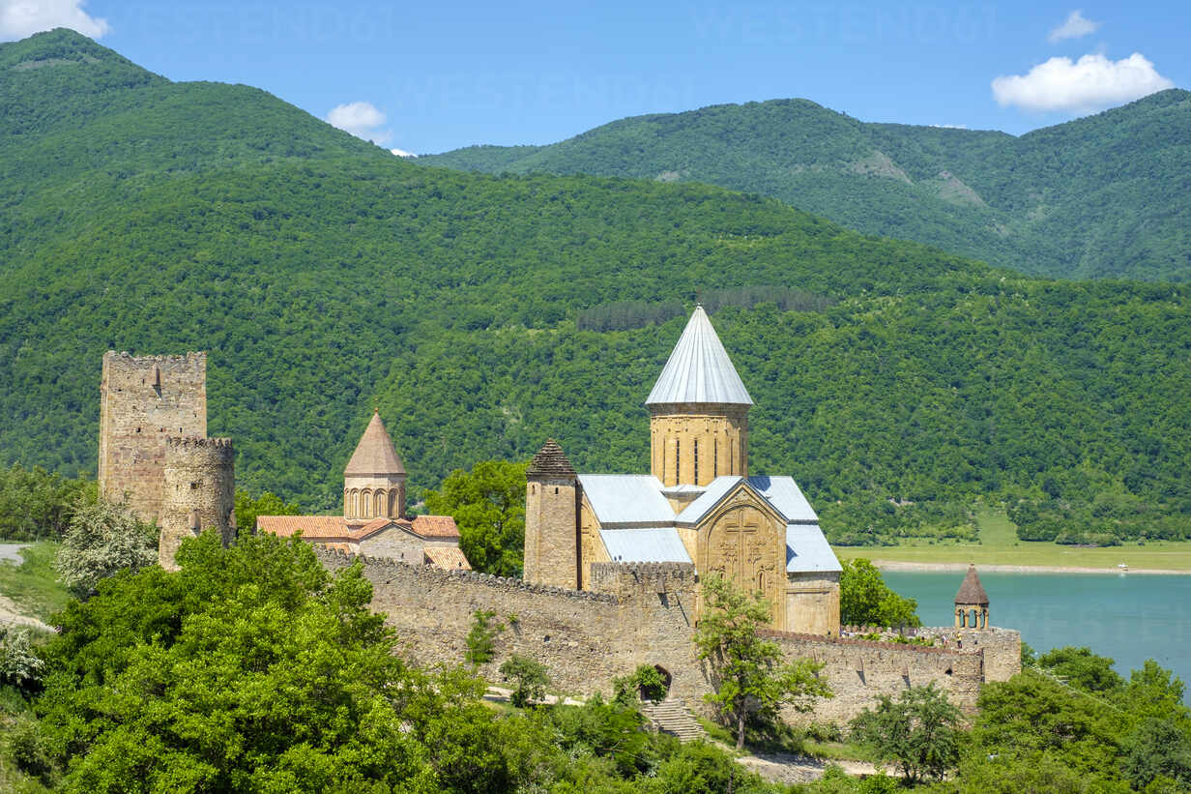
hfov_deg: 37.5
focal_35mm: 53
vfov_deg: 25.5
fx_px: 1753
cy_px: 397
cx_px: 596
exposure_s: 1/300
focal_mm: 35
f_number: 8
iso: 200
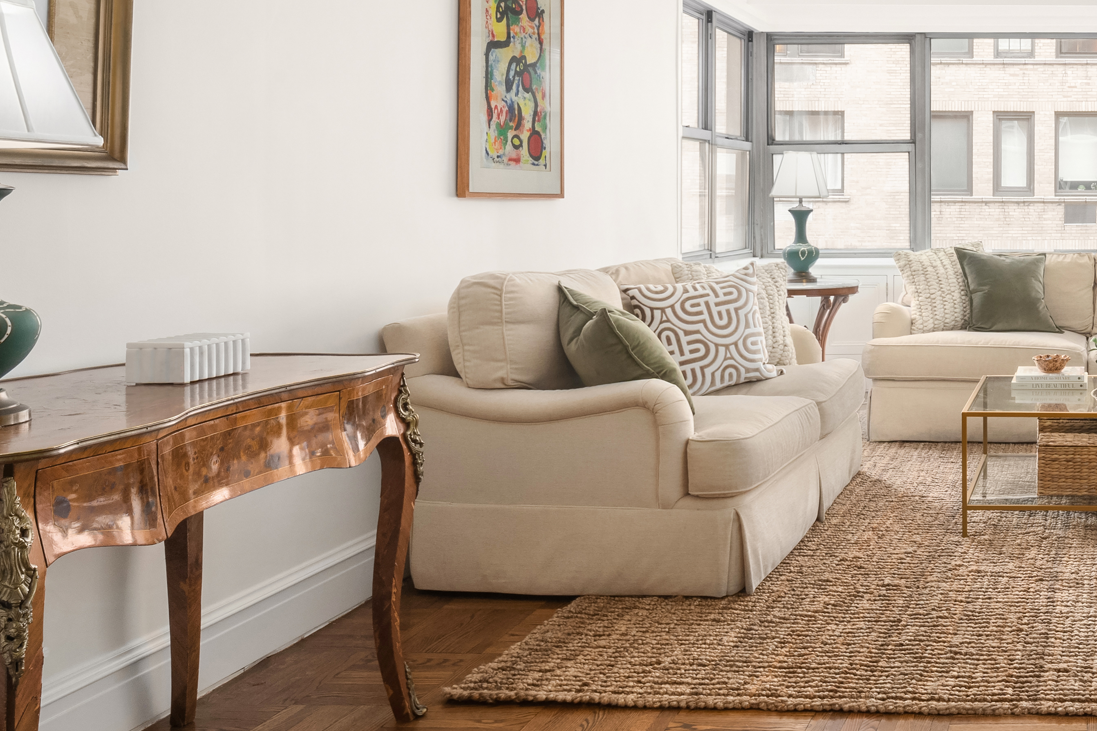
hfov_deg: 42.2
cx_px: 1151
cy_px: 279
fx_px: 1158
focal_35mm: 38
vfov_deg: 34.9
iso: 200
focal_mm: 17
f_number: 18
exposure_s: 13
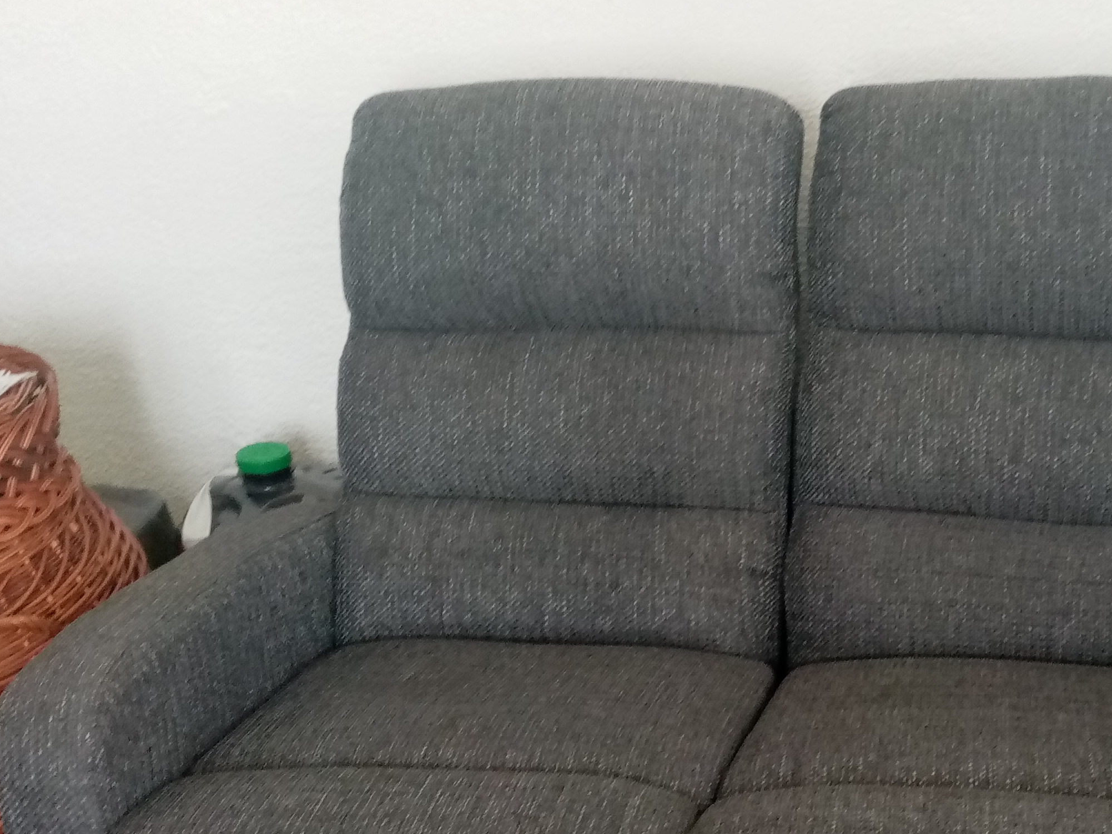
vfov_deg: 26.7
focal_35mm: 54
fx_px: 1735
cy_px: 621
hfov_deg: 34.9
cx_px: 818
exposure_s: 1/33.3
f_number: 1.8
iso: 318
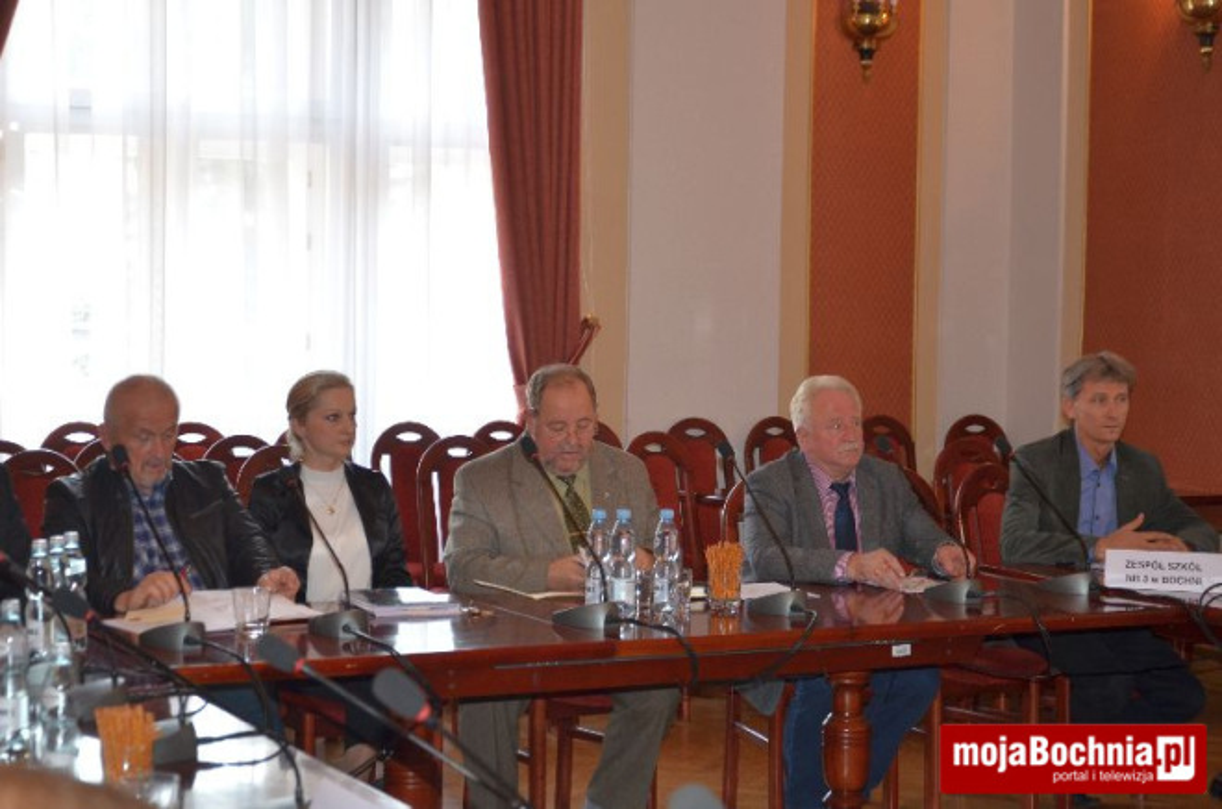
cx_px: 611
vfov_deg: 20.1
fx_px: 2286
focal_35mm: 68
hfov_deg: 29.9
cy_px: 404
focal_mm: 45
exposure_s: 1/60
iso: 500
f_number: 4.8
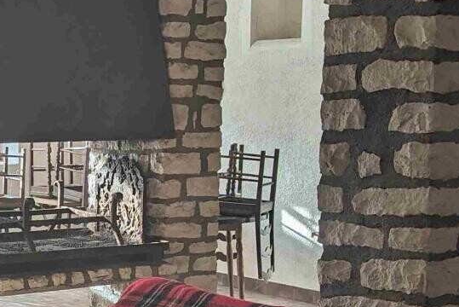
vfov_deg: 15.2
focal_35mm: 89
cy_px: 264
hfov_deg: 22.2
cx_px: 34
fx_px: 1135
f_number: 1.85
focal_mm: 6.81
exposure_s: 1/46.1
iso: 38
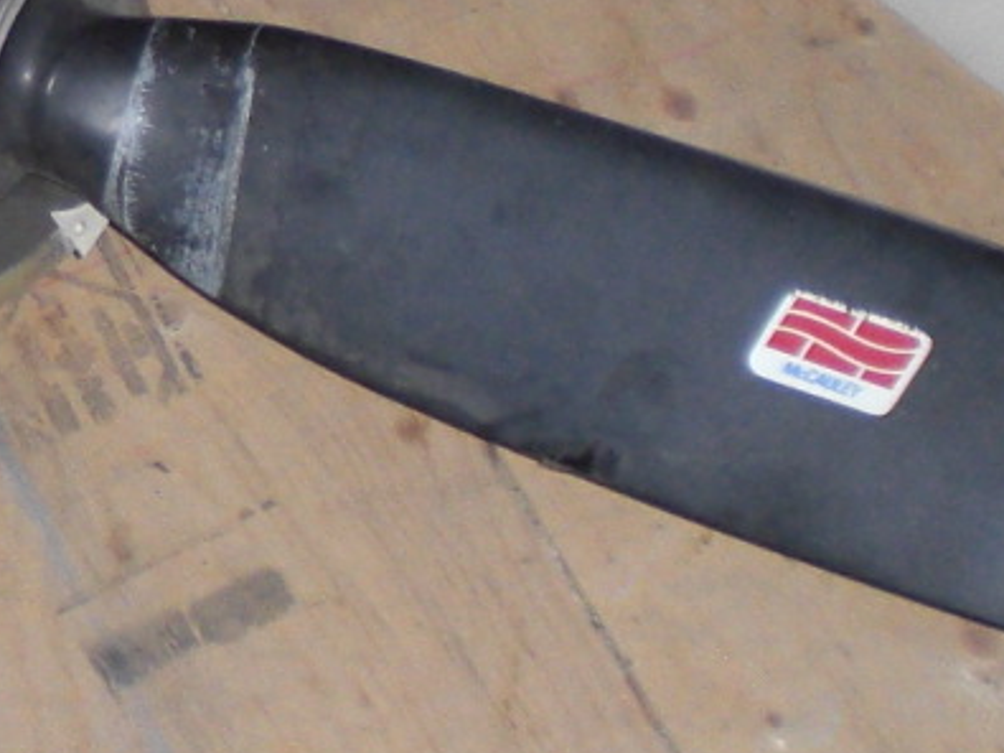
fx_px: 4465
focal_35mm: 154
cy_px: -25
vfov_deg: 9.6
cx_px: -163
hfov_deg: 12.6
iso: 200
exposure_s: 1/60
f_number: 3.1
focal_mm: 6.3
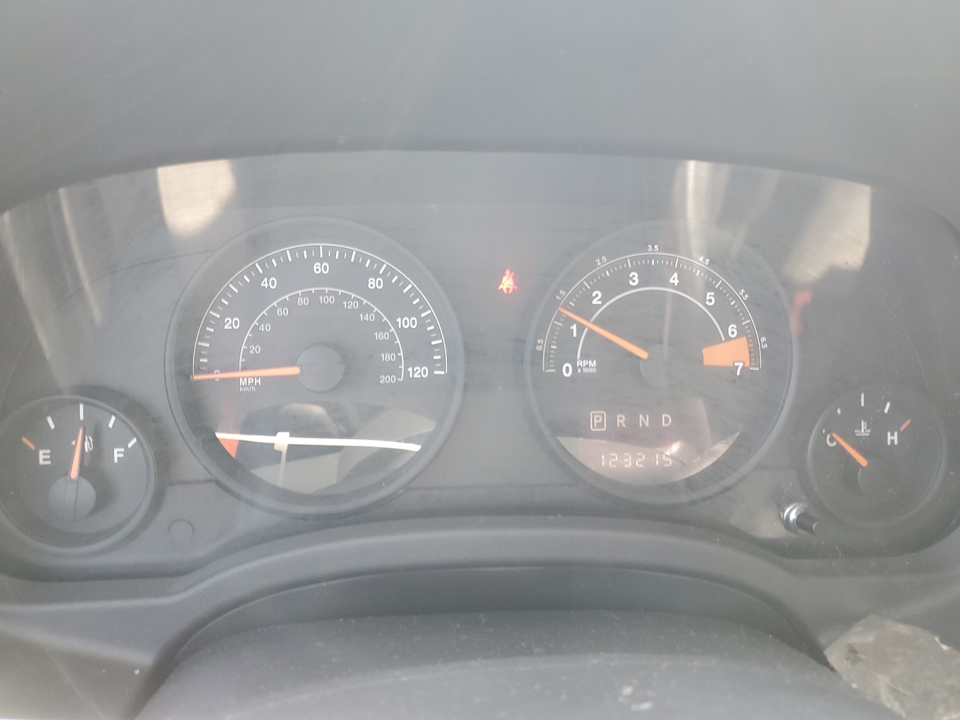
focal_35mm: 26
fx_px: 721
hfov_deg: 67.3
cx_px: 480
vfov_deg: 53.1
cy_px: 360
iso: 70
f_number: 1.5
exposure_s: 1/60.2
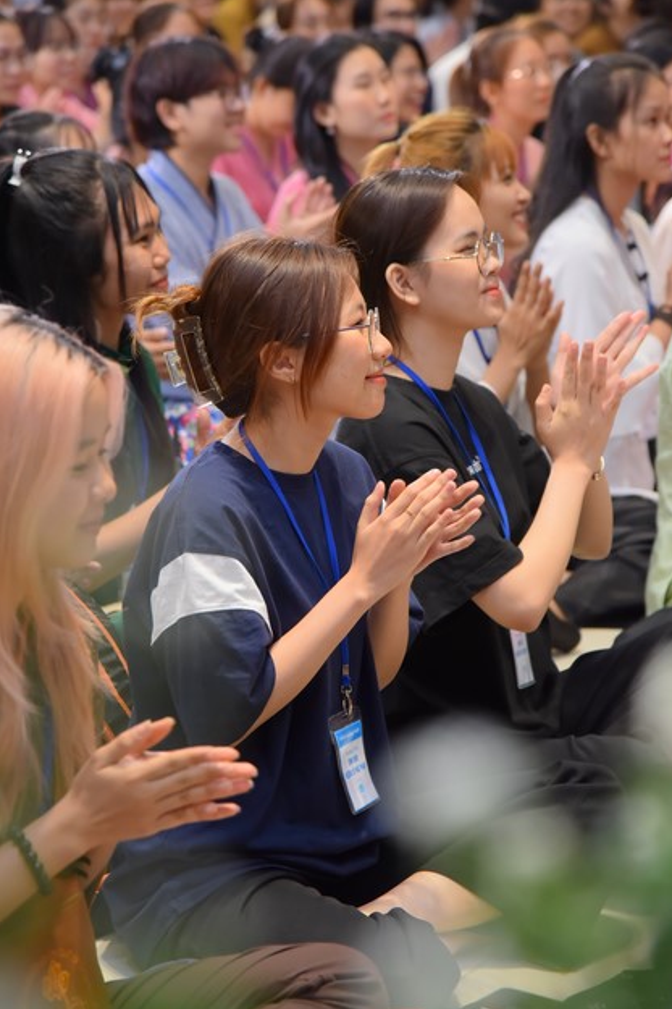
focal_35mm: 125
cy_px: 490
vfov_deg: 16.4
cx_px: 337
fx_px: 3500
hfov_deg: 11.0
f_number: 5.6
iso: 1600
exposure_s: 1/125
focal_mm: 120
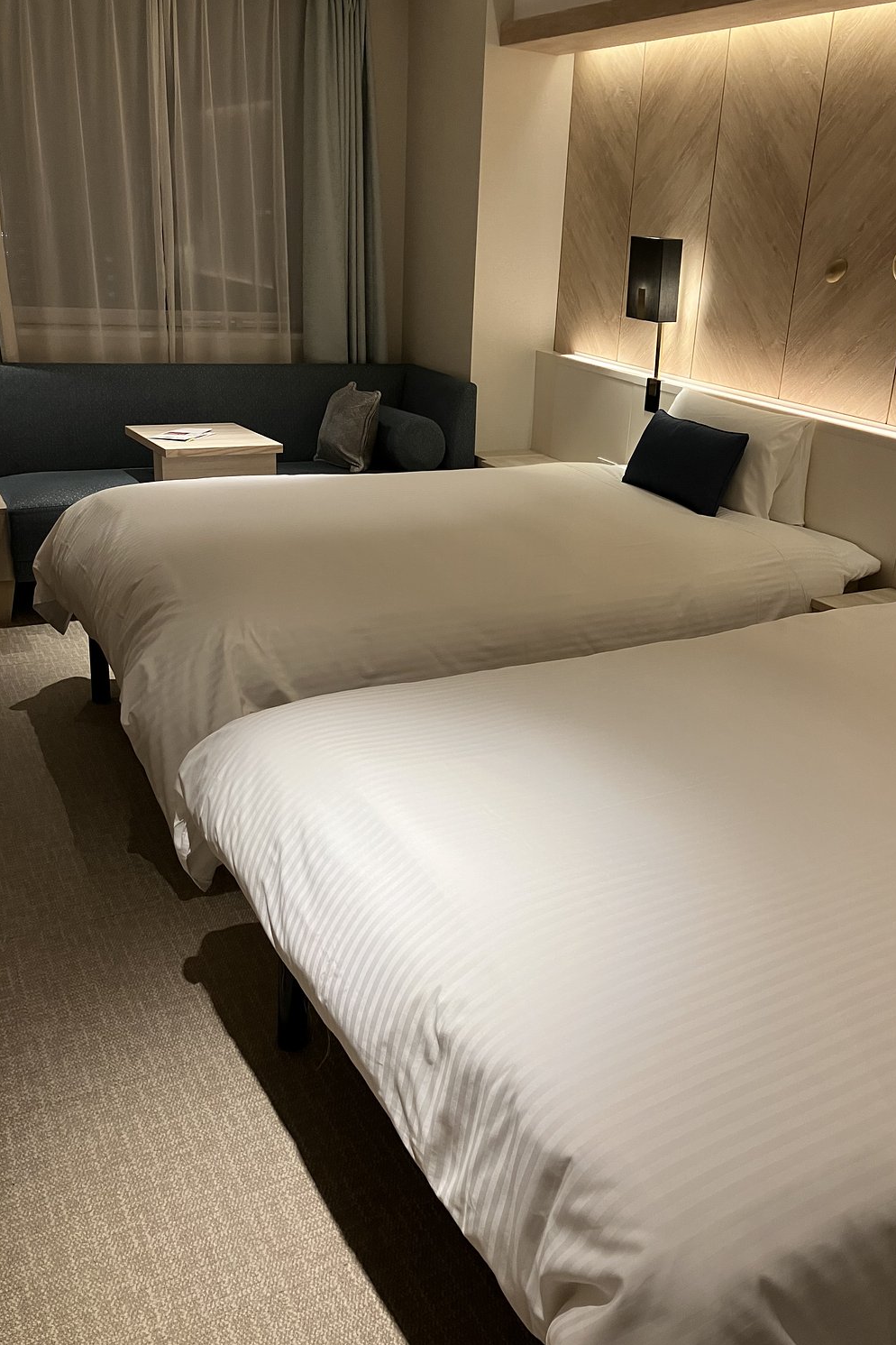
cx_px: 517
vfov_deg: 61.9
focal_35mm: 30
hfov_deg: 43.5
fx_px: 1120
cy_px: 662
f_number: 1.8
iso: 64
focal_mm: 3.99
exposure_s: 1/42
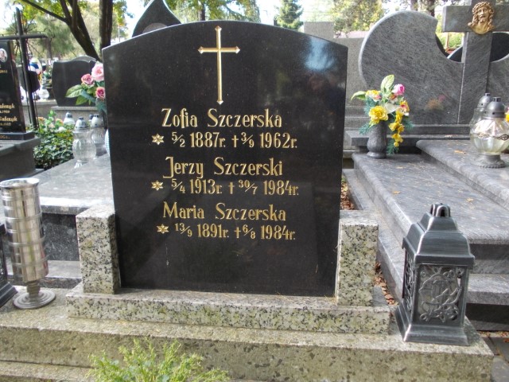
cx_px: 254
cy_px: 191
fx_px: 412
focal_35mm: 28
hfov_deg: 63.4
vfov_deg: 49.7
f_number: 2.7
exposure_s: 1/60
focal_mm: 4
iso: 80
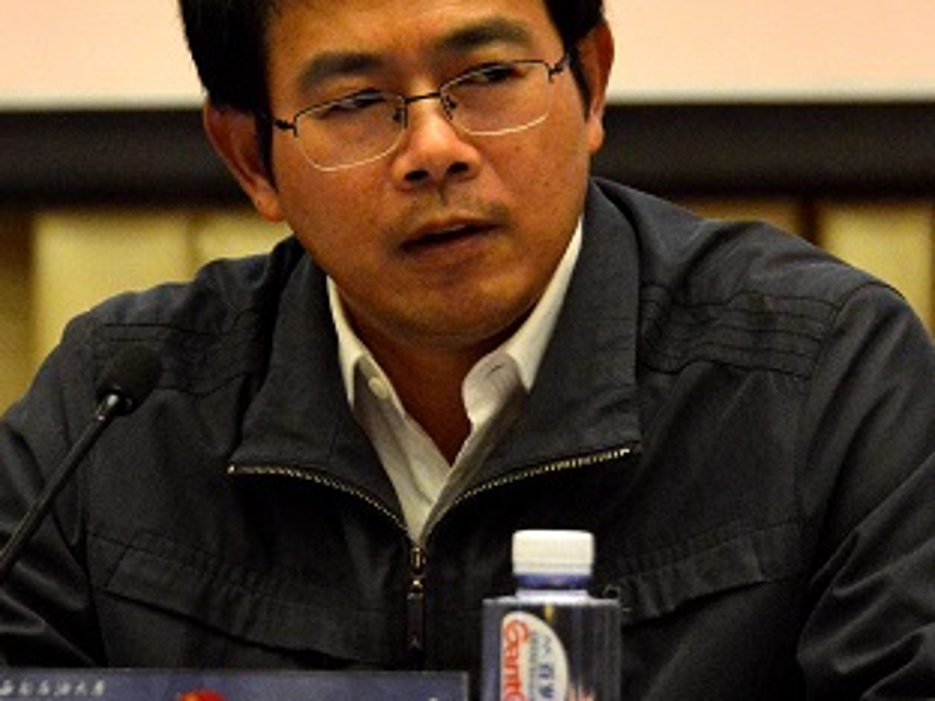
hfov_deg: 7.4
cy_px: 300
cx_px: 539
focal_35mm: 268
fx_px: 7239
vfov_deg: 5.5
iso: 6400
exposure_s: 1/200
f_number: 5.6
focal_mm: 145
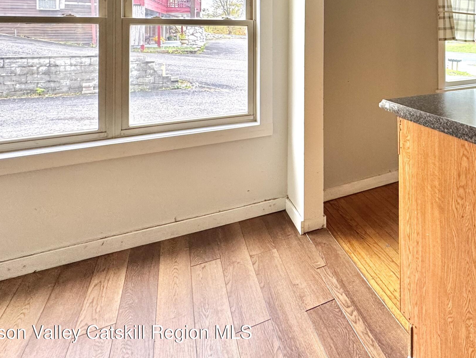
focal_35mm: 26
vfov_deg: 47.3
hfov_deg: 59.9
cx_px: 403
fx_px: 358
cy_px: 30
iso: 160
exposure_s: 1/99
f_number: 2.2
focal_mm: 2.22
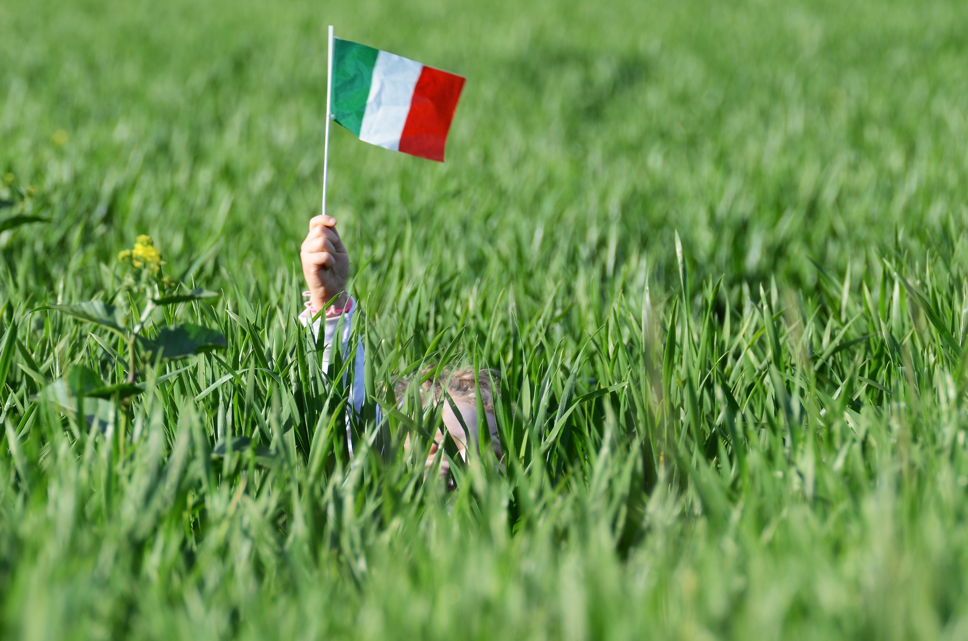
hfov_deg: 5.3
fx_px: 10464
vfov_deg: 3.5
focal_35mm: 390
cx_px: 484
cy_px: 320
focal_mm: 260
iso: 200
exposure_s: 1/320
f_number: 8
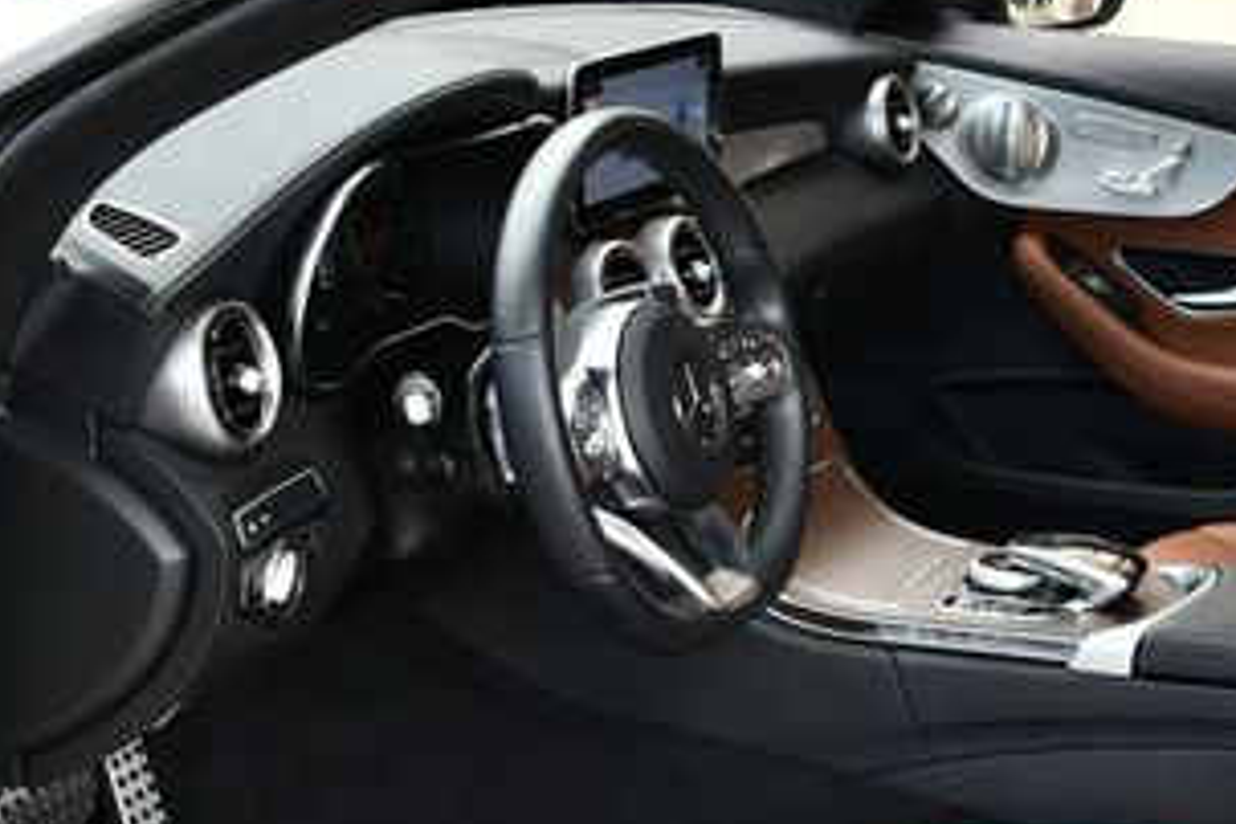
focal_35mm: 76
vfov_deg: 17.7
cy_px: 746
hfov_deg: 26.3
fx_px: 2609
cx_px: 930
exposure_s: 1/250
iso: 450
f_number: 3.5
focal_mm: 18
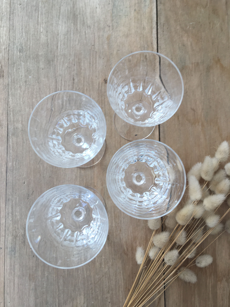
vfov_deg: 61.7
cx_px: 115
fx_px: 257
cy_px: 154
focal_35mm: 29
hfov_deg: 48.2
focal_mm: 4.15
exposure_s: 1/50
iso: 25
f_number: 2.2
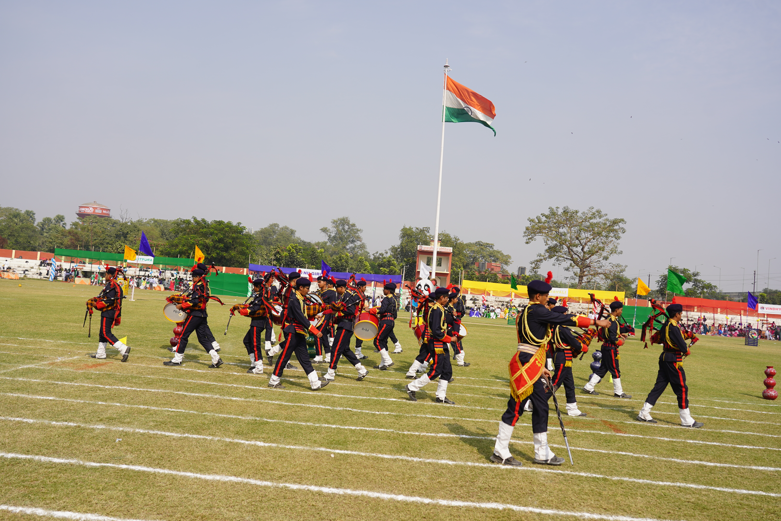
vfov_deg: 40.0
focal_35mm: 33
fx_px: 716
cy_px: 260
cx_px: 390
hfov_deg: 57.2
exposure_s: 1/800
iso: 100
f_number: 5
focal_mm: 33
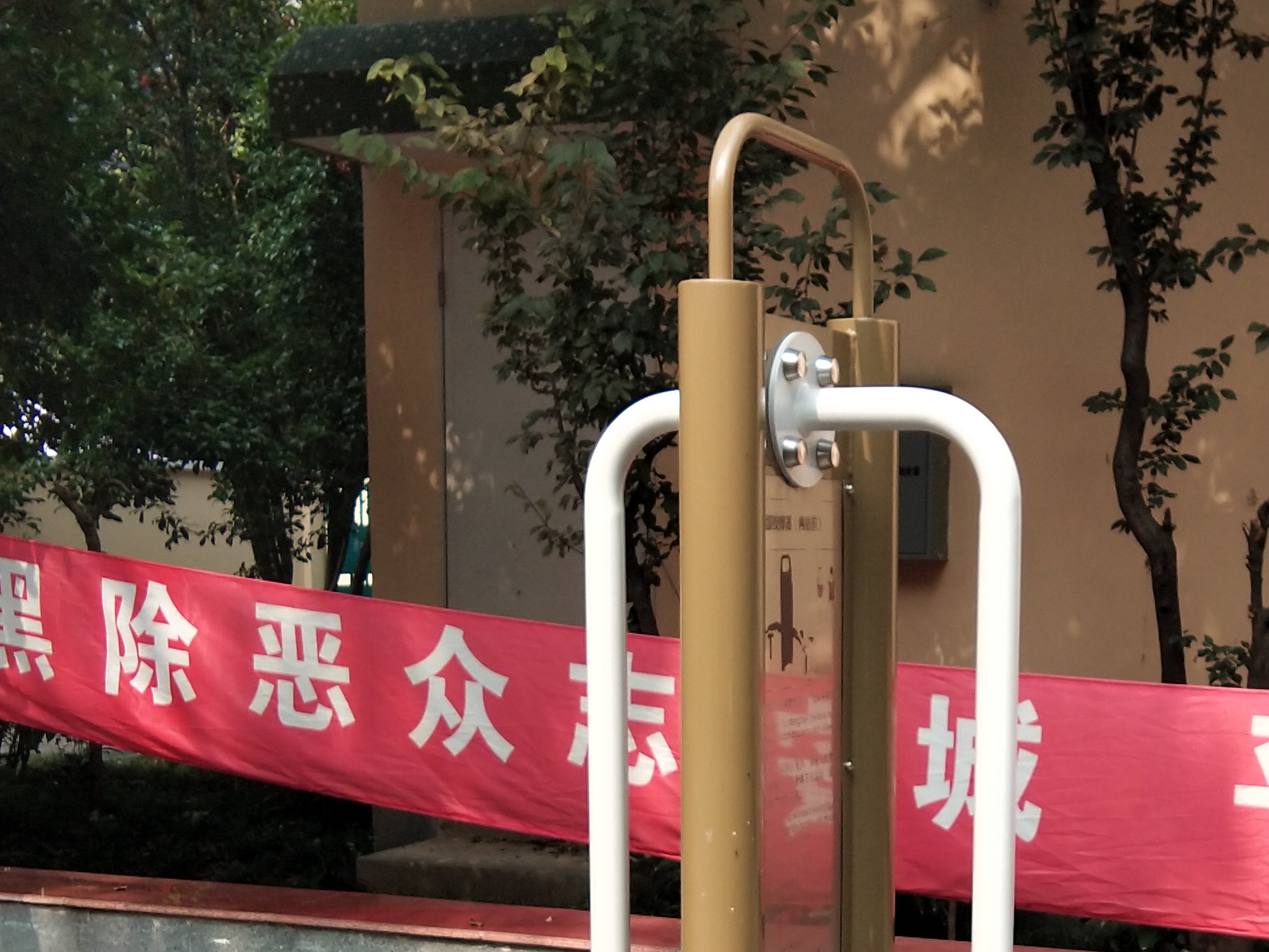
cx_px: 974
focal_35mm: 65
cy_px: 841
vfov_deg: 22.1
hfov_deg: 29.3
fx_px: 2383
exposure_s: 1/365
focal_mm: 3.69
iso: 50
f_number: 2.2
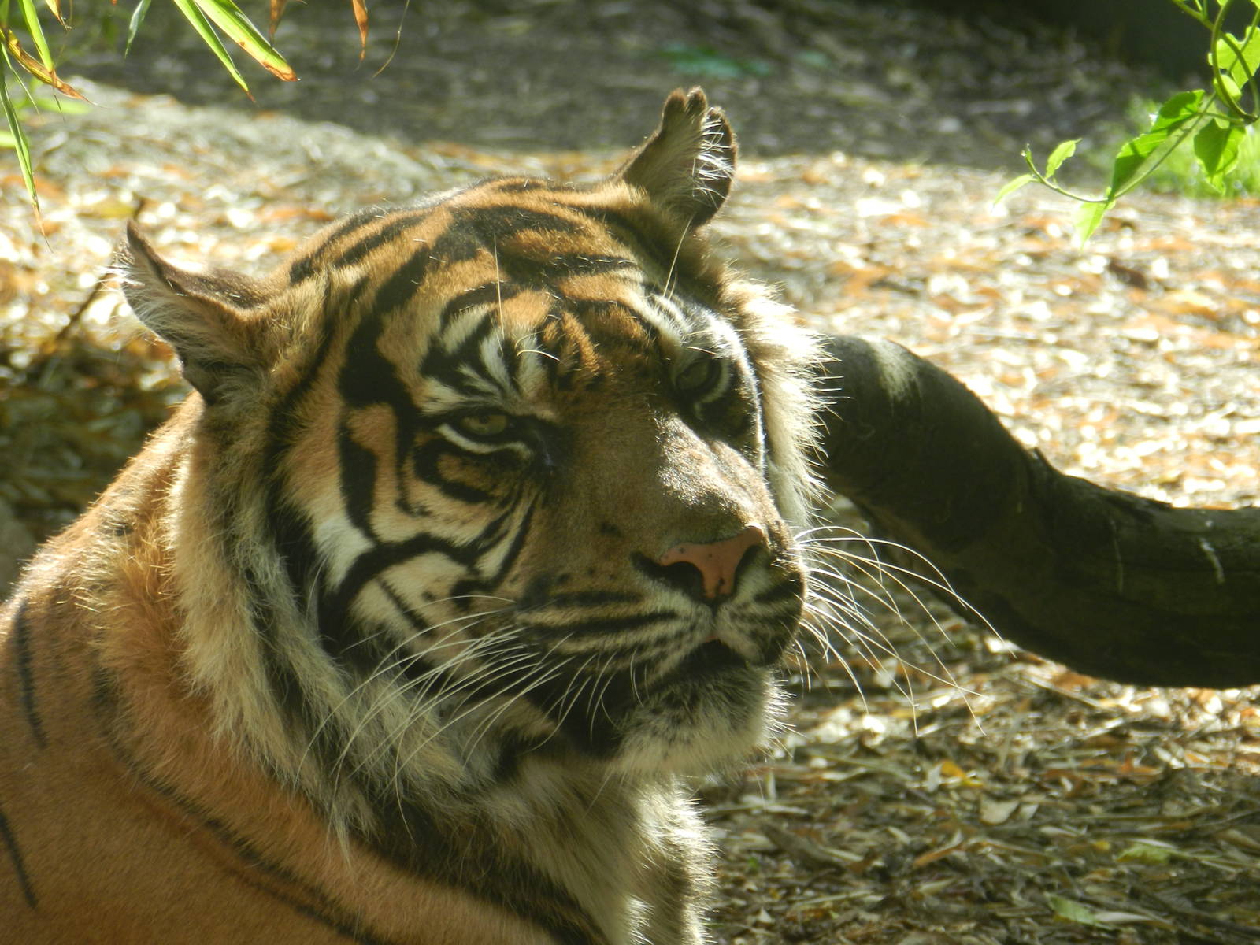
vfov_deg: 4.8
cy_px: 472
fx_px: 11247
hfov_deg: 6.4
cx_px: 630
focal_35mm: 309
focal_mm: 55
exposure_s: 1/80
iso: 160
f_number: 5.4
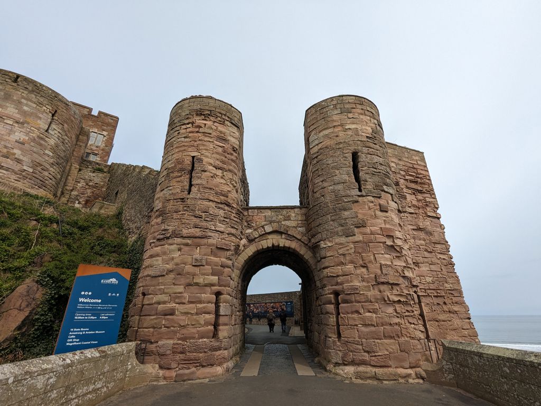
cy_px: 203
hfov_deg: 94.5
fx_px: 250
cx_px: 270
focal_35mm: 16
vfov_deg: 78.1
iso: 49
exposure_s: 1/1387
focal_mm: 2.35
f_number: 2.2
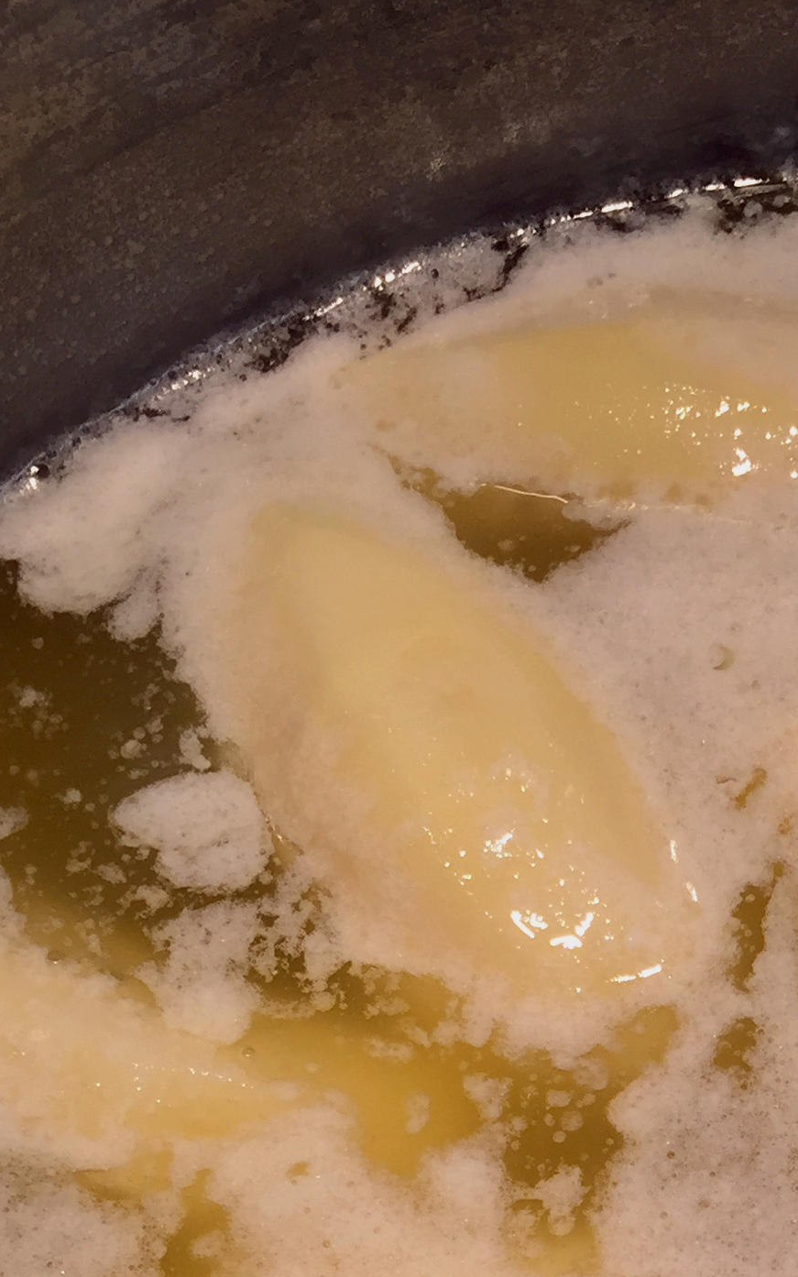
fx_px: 2506
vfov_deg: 26.2
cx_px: 908
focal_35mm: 72
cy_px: 1434
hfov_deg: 17.4
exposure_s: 1/127
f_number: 2.2
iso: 32
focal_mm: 4.15
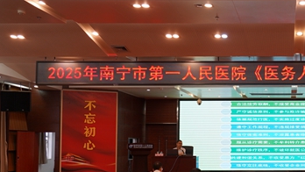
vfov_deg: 22.9
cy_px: 129
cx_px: 293
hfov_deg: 36.5
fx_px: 421
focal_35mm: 52
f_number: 4
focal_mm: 24
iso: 250
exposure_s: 1/50
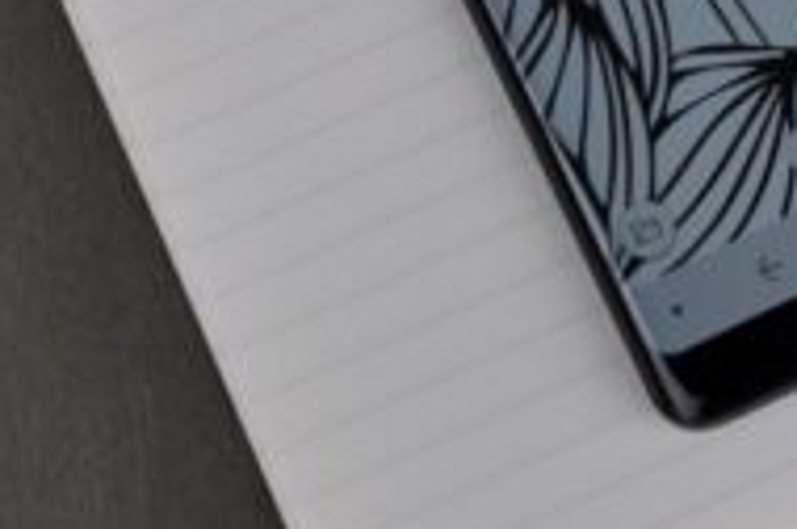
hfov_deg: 7.8
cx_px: 721
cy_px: -456
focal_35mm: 265
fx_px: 5857
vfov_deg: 5.1
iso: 200
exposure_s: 1/200
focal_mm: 42
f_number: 7.1
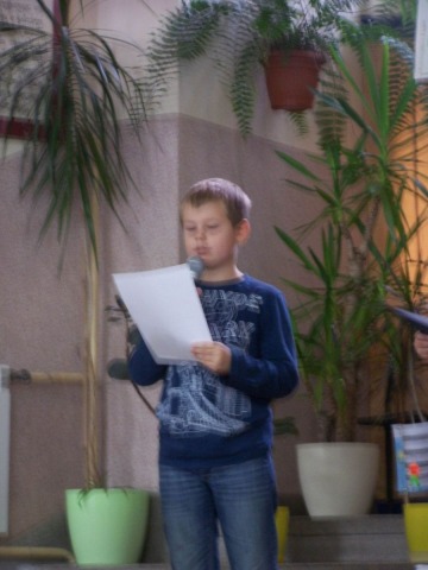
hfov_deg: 10.7
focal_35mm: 139
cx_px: 214
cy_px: 285
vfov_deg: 14.2
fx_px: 2292
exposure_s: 1/8
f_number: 3.2
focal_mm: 23.1
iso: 140
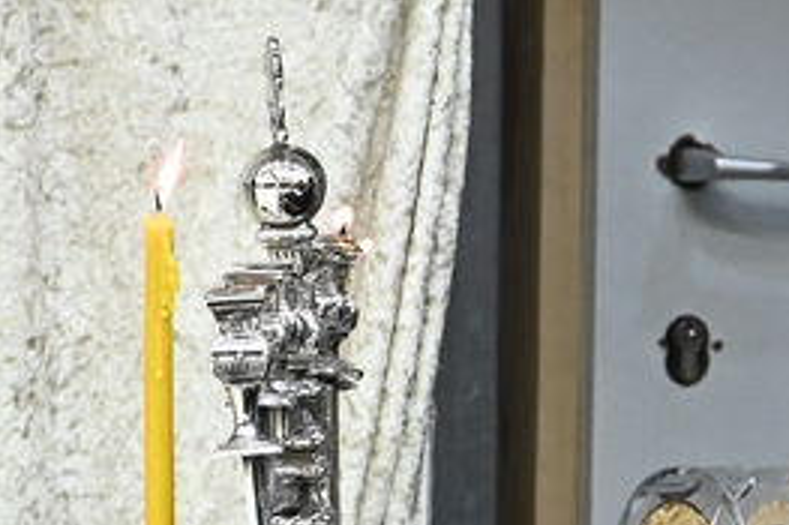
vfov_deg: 1.3
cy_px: 195
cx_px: 1758
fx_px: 23348
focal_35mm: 1066
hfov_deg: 1.9
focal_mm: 200
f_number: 8
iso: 3200
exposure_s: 1/200
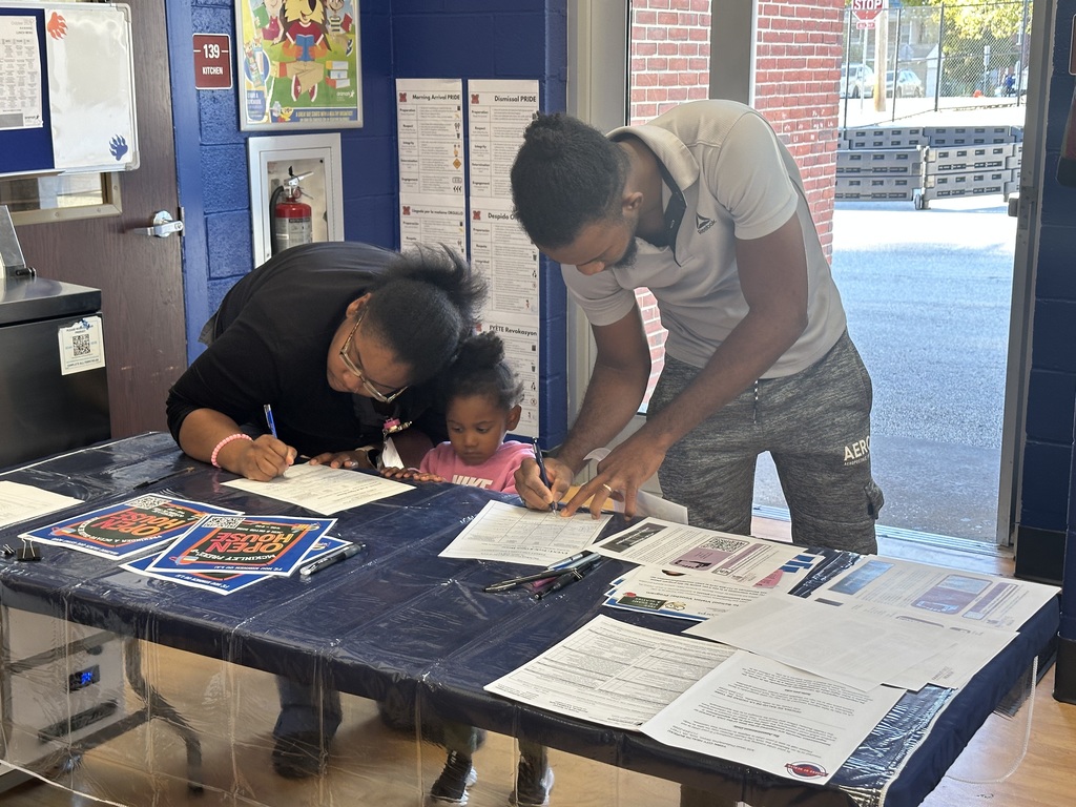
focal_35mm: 48
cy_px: 404
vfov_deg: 30.3
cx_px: 538
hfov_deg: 39.7
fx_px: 1492
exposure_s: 1/60
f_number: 1.78
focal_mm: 6.86
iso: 80
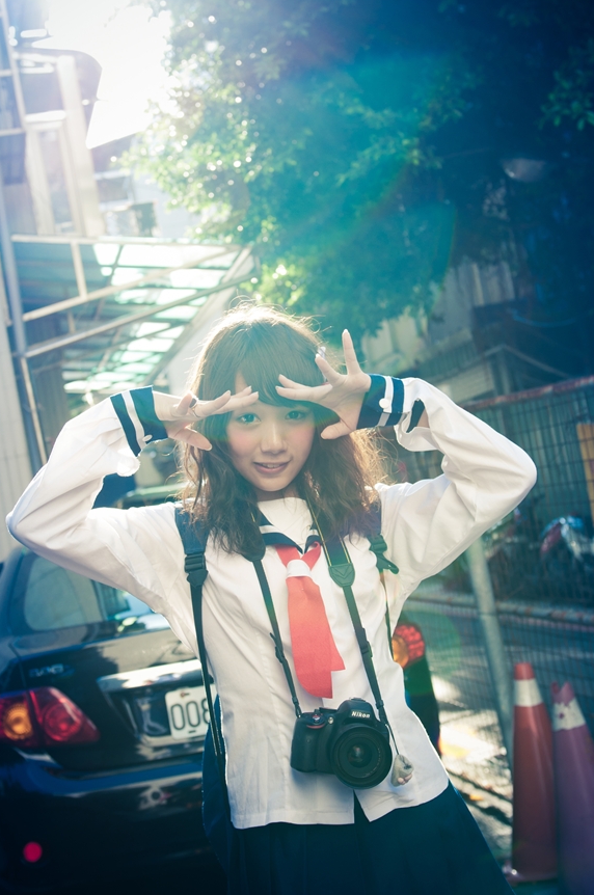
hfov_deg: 23.3
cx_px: 310
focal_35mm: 58
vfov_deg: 34.5
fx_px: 1440
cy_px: 402
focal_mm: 34
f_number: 4.5
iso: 200
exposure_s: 1/200
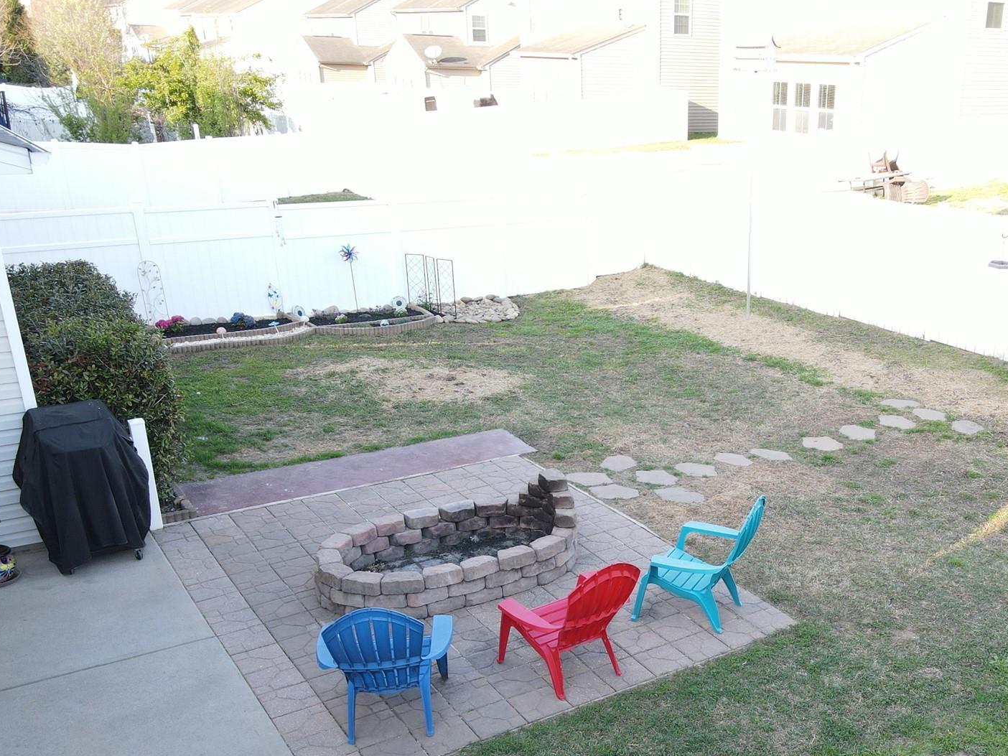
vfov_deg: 40.1
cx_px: 713
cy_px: 515
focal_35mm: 35
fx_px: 1019
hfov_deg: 51.1
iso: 100
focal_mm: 4.5
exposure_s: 1/60
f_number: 2.8
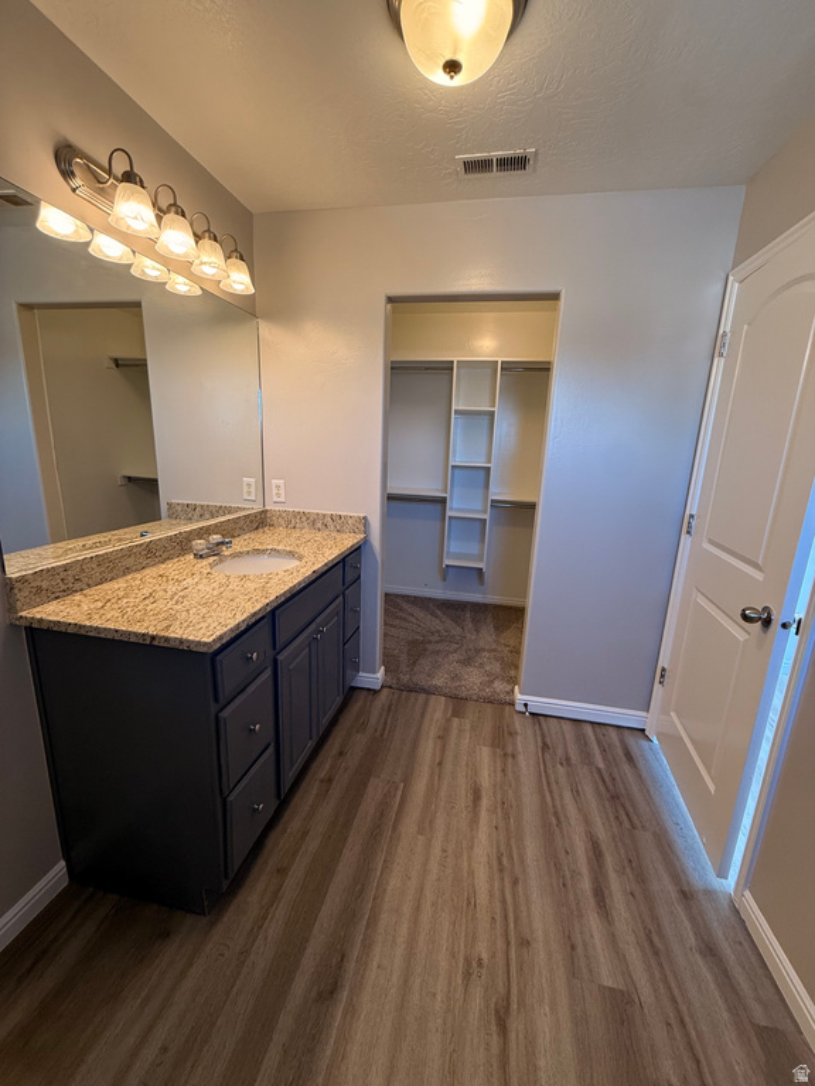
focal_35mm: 14
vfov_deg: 102.1
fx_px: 439
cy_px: 543
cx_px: 408
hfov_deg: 85.7
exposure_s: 1/120
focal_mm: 2.22
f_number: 2.2
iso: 125
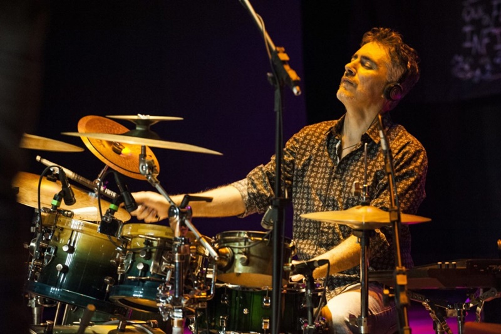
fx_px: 1948
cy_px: 167
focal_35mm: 140
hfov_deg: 14.7
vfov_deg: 9.8
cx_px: 250
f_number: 4
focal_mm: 140
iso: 5000
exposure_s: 1/80
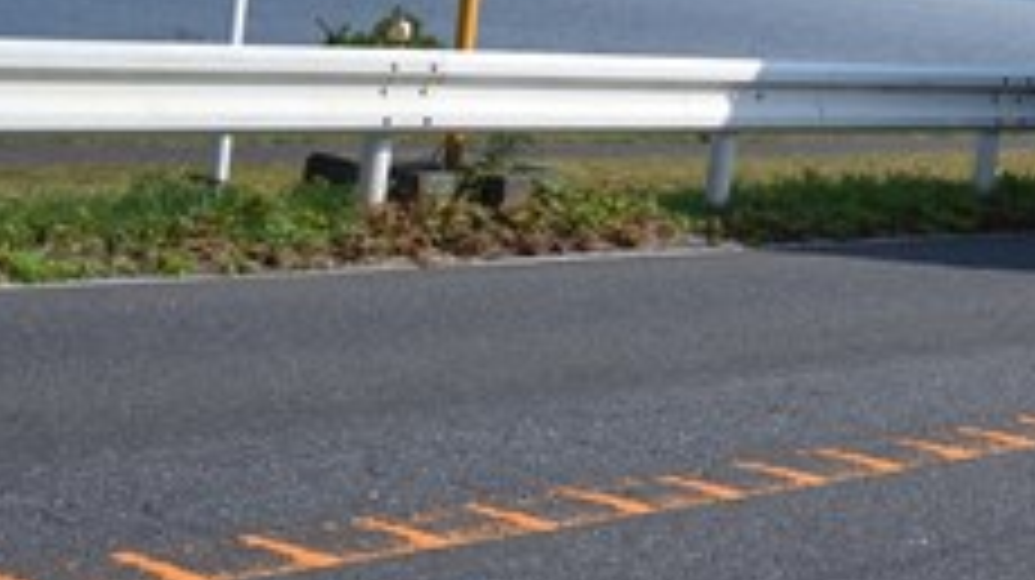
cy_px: -252
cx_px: 1170
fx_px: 2523
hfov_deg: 21.8
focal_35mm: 92
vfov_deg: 12.6
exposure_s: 1/1000
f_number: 9
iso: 200
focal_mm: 28
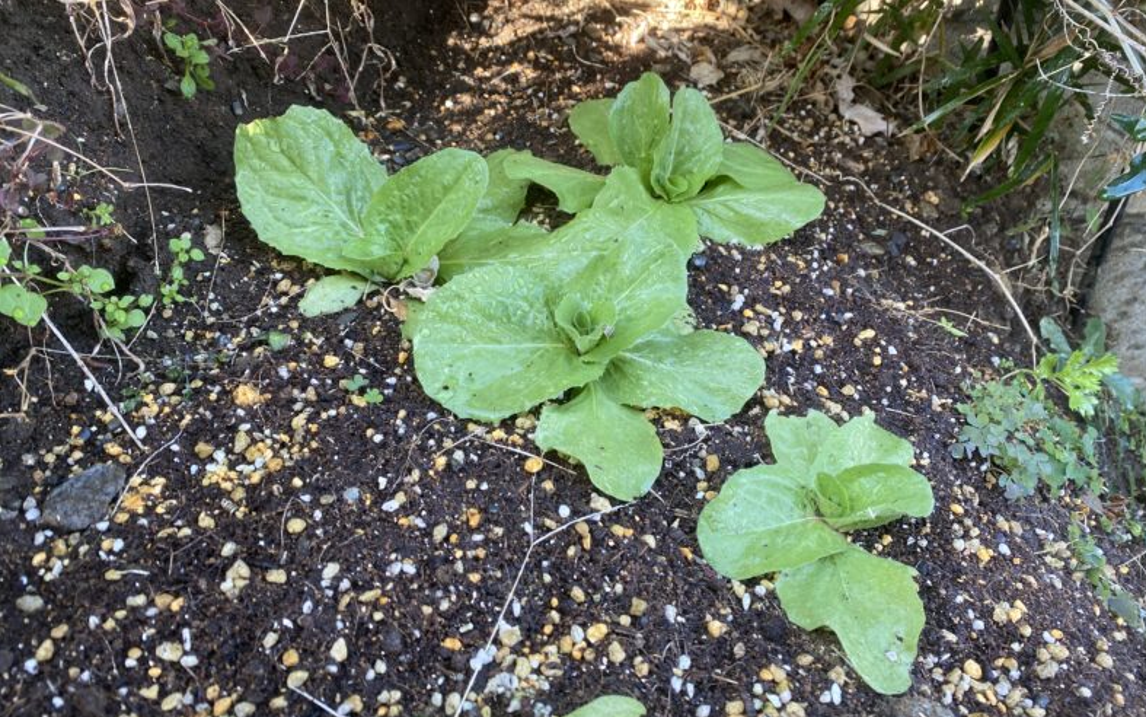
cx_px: 581
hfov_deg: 66.5
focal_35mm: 28
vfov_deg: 44.5
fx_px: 875
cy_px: 319
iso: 64
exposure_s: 1/121
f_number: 1.8
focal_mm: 4.25
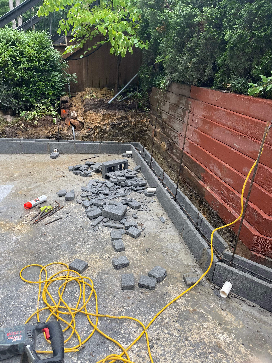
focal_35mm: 26
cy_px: 182
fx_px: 272
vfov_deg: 67.3
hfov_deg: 53.1
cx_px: 136
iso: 32
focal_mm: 4.2
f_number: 1.6
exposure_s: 1/262
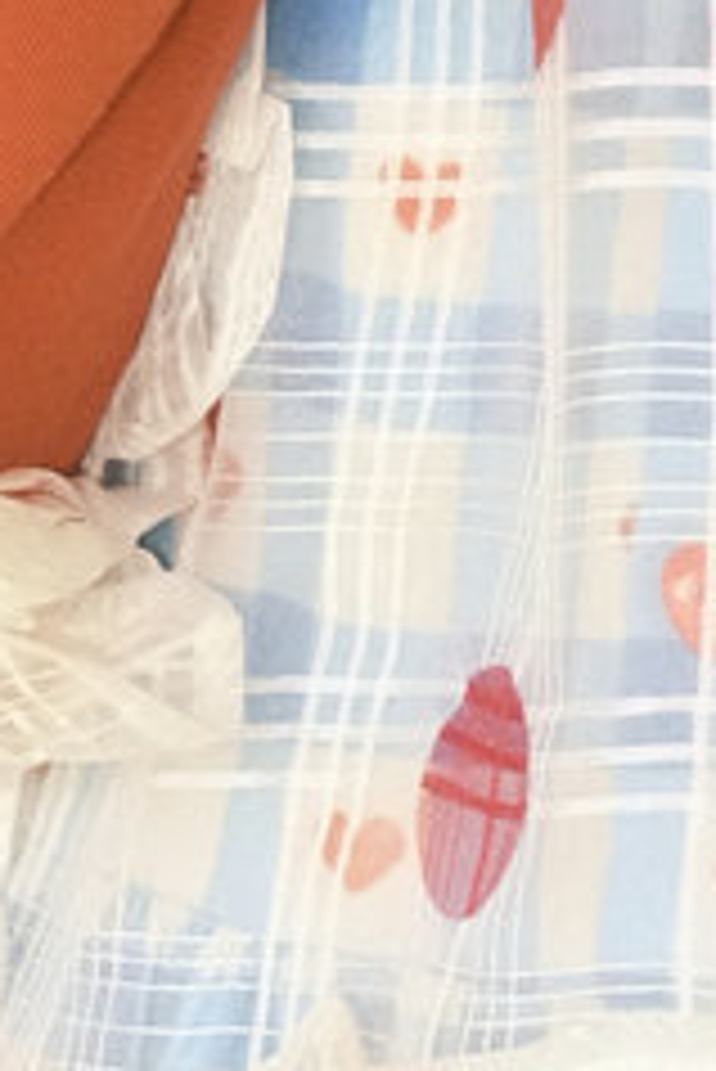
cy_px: -1796
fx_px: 9443
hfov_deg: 4.3
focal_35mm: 317
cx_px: 1283
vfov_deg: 6.1
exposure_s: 1/60
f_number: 2.8
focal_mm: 37.6
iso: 400
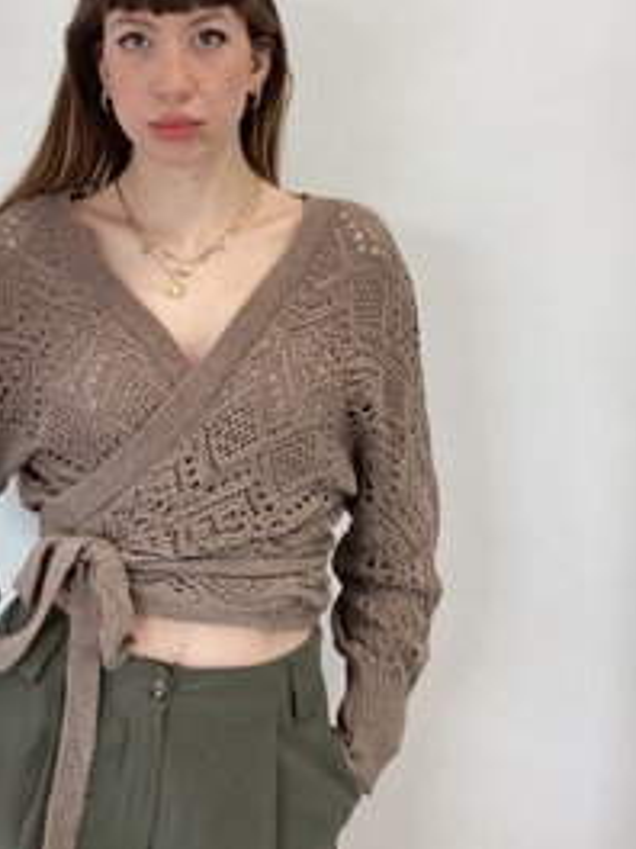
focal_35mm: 47
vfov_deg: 39.5
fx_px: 1151
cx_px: 218
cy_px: 228
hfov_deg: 30.7
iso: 64
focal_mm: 3.3
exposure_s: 1/100
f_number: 2.4
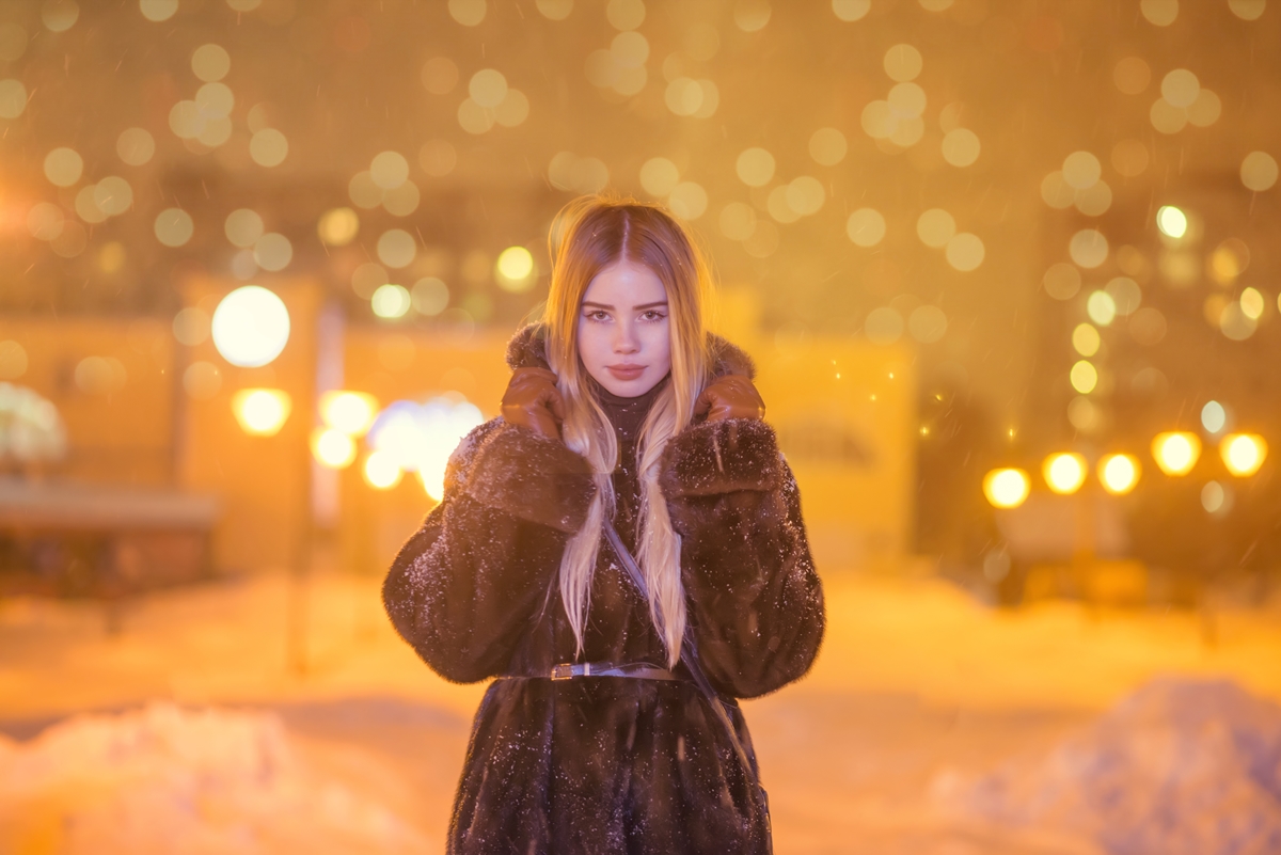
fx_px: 3026
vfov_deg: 16.1
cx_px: 640
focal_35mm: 85
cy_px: 428
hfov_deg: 23.9
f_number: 2
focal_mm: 85
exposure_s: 1/40
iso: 1250
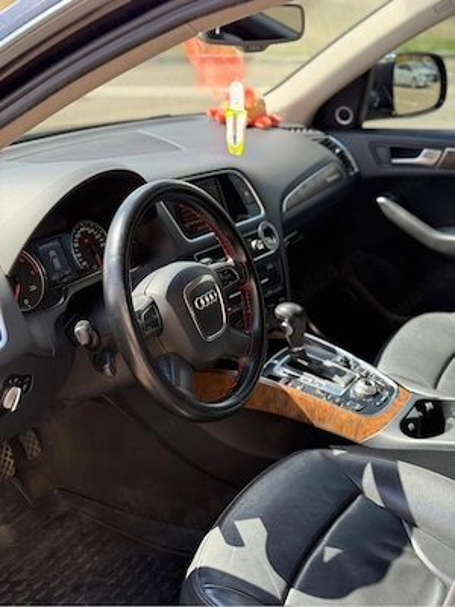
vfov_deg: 39.7
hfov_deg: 30.3
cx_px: 228
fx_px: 841
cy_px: 304
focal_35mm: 48
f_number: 1.78
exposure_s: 1/437
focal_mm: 6.76
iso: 64
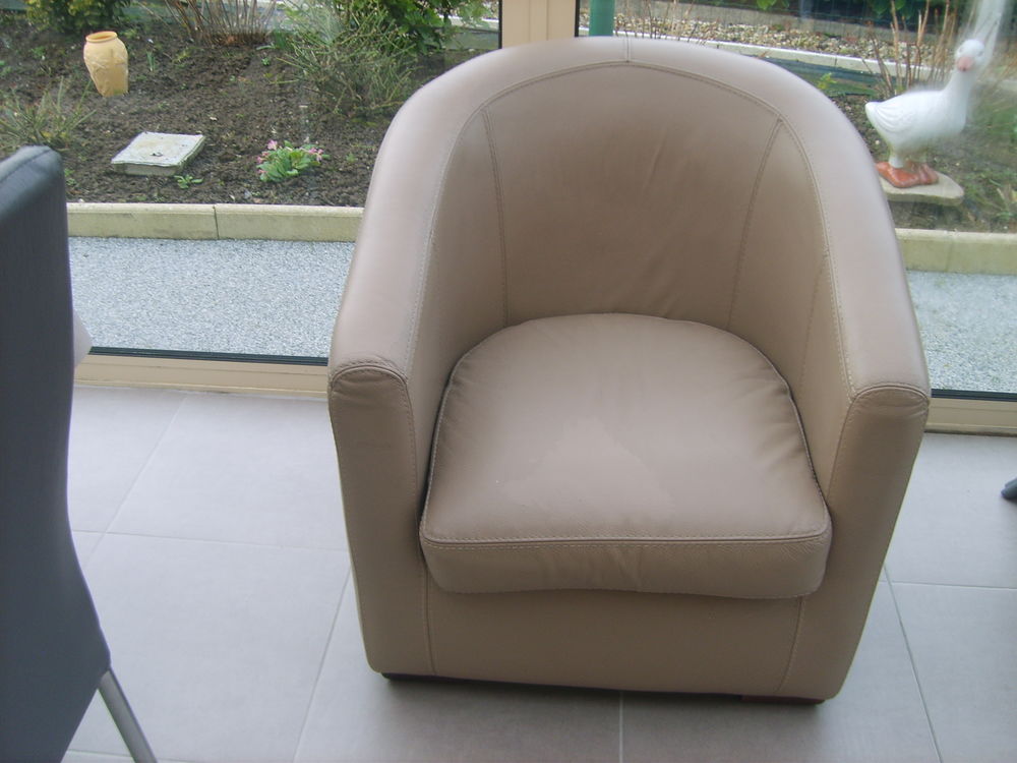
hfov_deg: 52.6
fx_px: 1028
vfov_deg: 40.7
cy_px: 382
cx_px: 508
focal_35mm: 35
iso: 50
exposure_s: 1/30
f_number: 2.8
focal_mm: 5.8
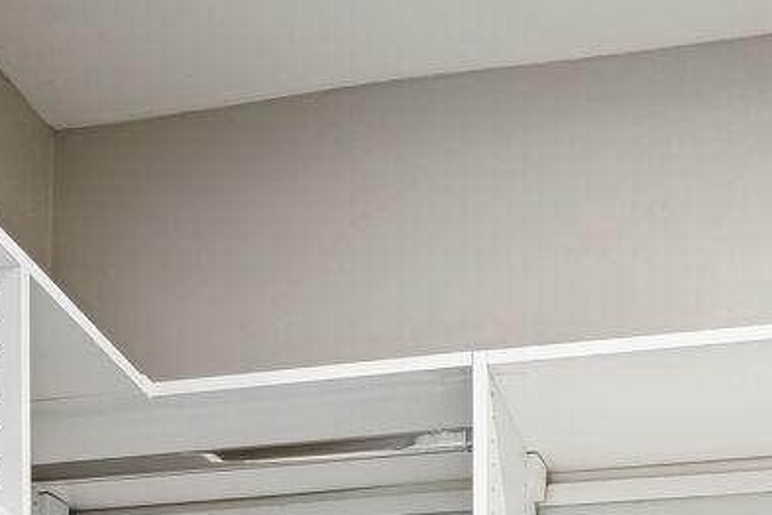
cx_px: 523
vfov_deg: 14.9
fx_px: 1462
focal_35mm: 68
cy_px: 1128
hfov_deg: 29.3
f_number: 9
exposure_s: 1/3.33
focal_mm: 15.5
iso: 200
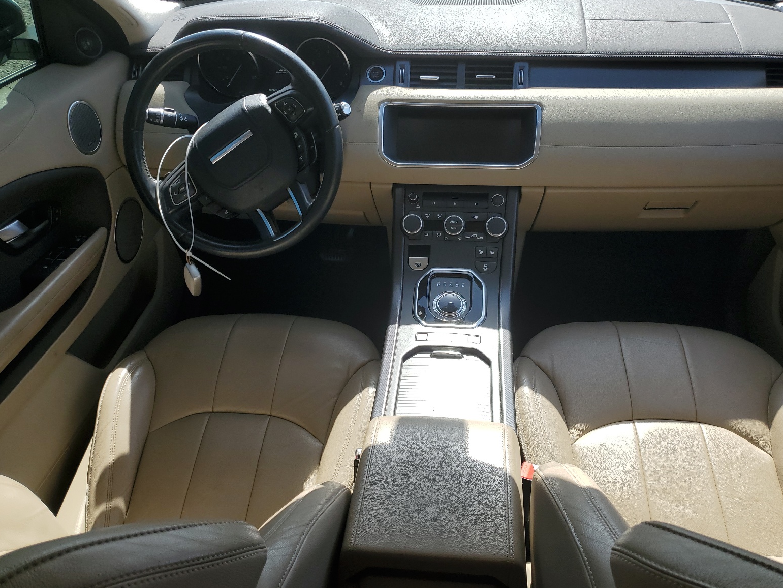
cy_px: 296
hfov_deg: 65.3
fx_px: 611
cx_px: 405
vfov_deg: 51.4
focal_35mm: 27
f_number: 1.5
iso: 50
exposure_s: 1/1111
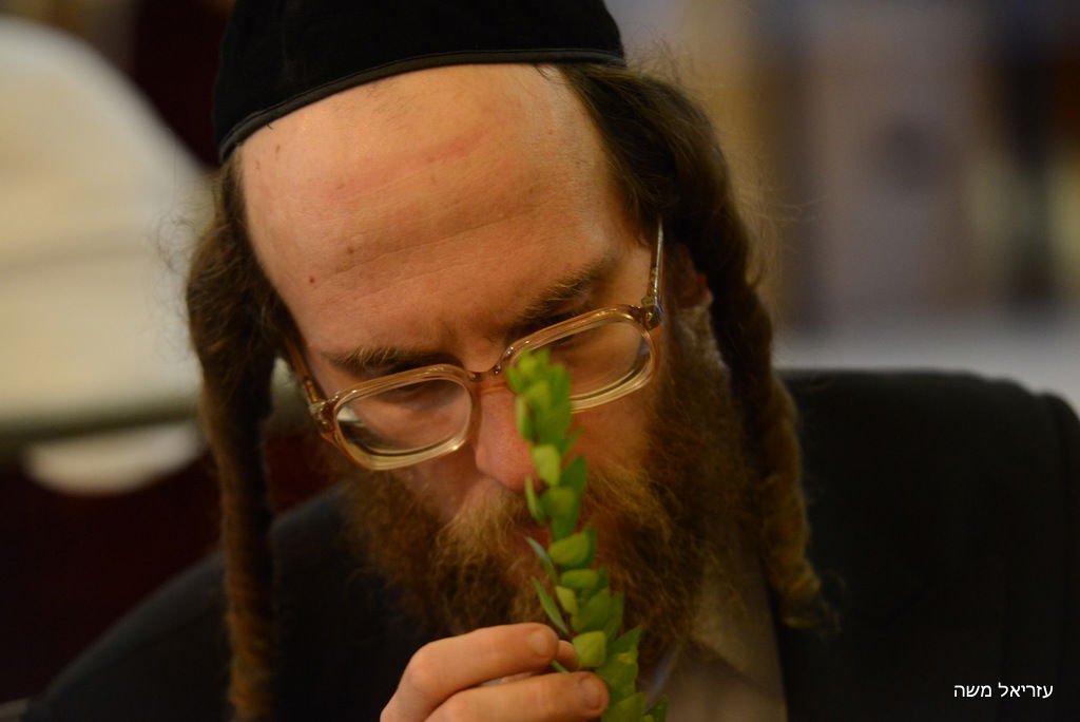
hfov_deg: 13.7
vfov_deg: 9.2
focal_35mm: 150
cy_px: 361
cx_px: 540
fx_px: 4502
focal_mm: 150
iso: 3200
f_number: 4
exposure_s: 1/100
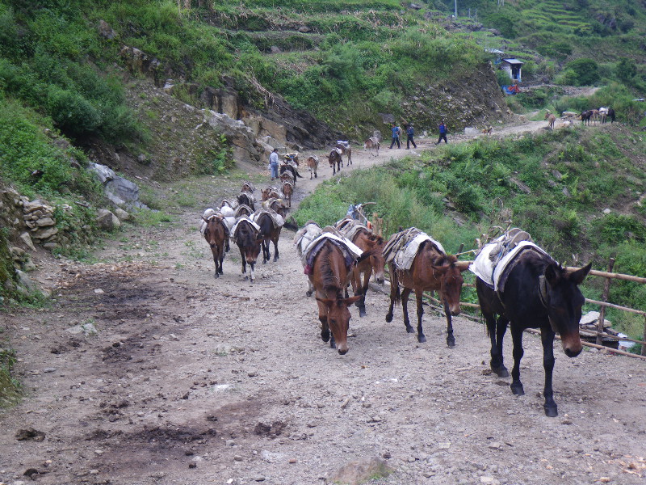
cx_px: 323
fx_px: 784
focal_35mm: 42
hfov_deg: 44.8
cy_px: 242
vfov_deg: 34.3
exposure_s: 1/100
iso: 50
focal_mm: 7.5
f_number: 4.2
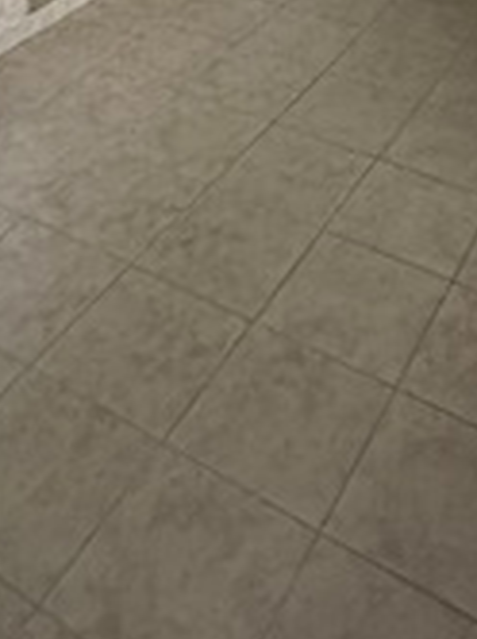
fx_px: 995
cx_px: 254
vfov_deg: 26.2
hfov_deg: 27.0
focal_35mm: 54
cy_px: -316
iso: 1000
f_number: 2.2
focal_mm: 2.22
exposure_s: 1/60
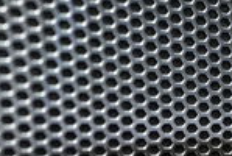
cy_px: -87
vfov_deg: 7.5
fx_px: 1162
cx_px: 230
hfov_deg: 11.3
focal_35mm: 180
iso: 5000
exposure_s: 1/30
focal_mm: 35
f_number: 4
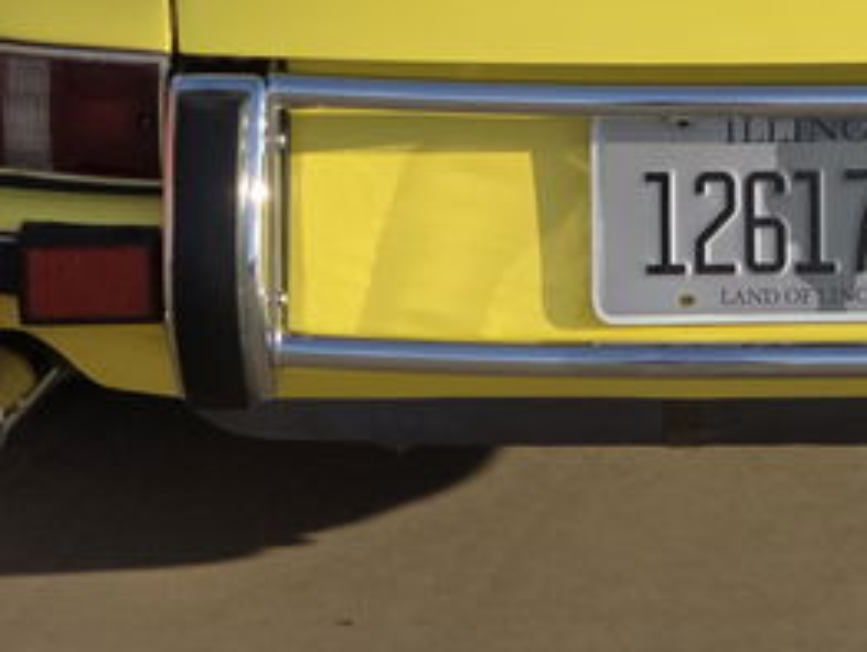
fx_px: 5064
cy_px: -275
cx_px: 688
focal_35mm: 202
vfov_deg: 7.3
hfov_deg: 9.8
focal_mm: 7.9
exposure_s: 1/2210
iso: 50
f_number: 2.4
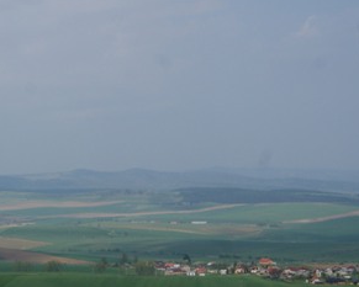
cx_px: -2
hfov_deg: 16.2
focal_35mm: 116
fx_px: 1233
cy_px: 166
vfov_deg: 13.3
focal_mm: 30
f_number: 11
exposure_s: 1/250
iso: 100
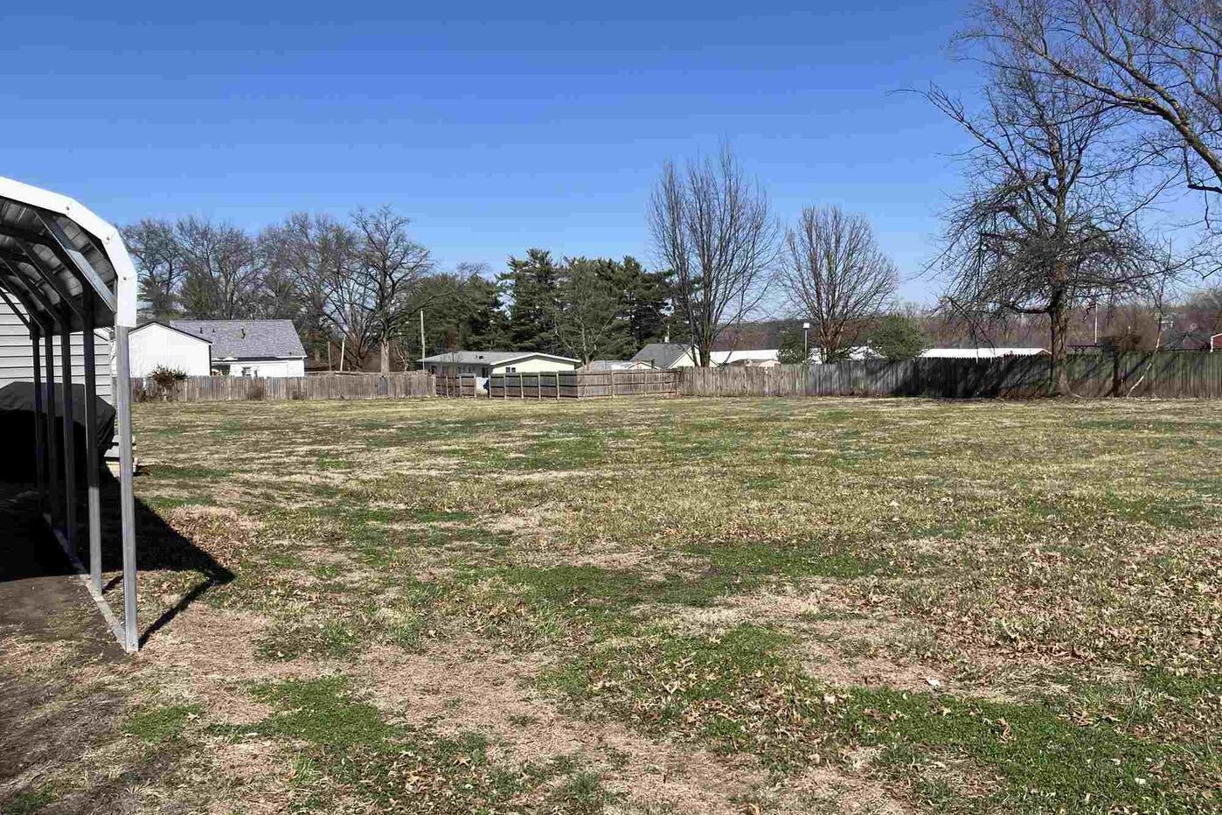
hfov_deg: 61.9
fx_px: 1018
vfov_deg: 43.6
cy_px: 409
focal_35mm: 30
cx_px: 594
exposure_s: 1/2315
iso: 32
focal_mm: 3.99
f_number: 1.8
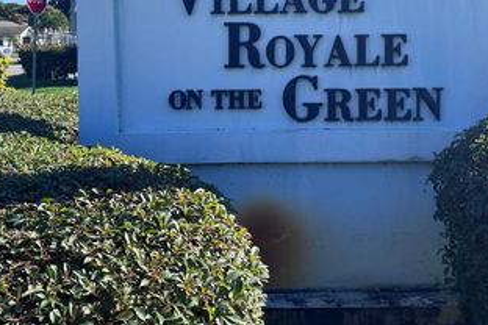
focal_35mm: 40
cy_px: 55
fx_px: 542
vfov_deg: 32.3
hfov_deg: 48.5
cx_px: 246
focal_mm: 6.76
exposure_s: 1/2833
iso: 80
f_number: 1.78
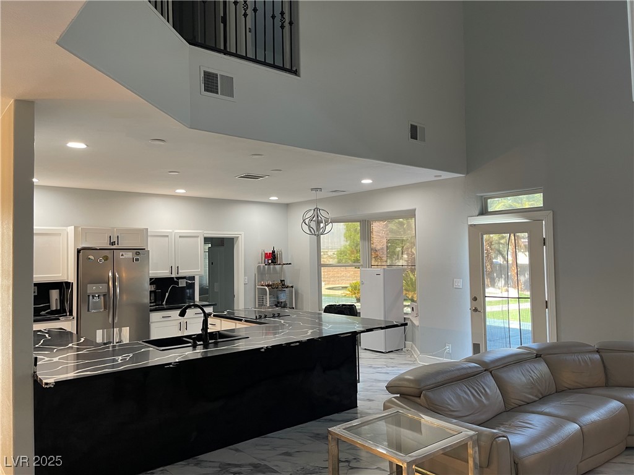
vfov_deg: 54.9
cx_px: 317
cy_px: 238
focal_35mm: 25
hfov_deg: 69.4
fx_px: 458
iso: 160
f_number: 1.6
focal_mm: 5.1
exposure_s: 1/60
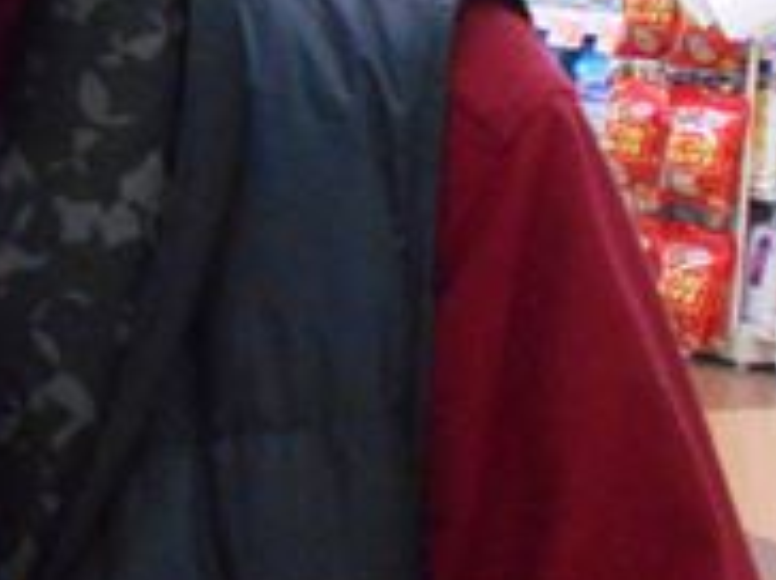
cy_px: -38
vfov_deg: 14.6
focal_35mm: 99
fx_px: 2216
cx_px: -333
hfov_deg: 18.0
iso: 800
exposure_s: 1/80
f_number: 3.4
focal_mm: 5.1
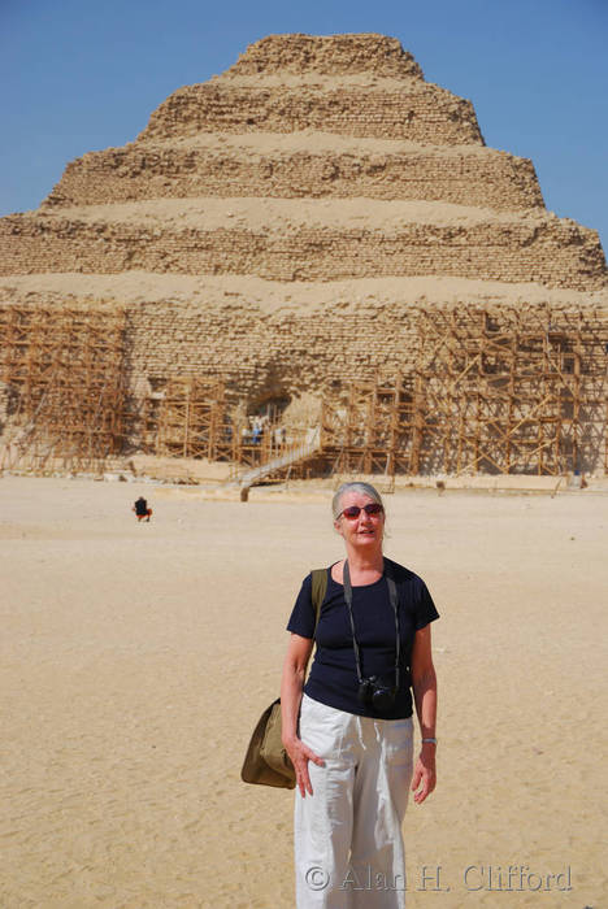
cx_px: 304
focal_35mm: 57
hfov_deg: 23.8
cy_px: 454
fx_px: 1441
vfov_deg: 35.0
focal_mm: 38
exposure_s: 1/1250
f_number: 4.5
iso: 100
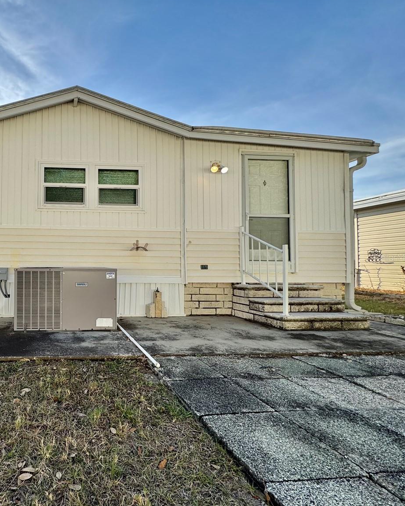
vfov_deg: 83.3
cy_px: 257
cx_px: 63
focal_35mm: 19
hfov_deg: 62.7
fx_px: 285
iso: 50
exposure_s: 1/582
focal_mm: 2.22
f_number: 2.2
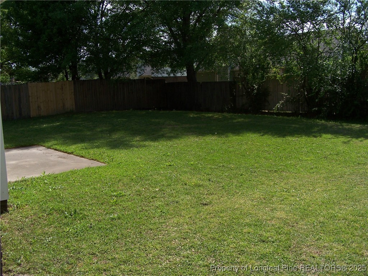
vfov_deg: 37.7
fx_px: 404
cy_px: 138
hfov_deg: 49.0
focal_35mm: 38
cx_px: 184
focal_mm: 6.3
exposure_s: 1/750
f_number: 4
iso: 80
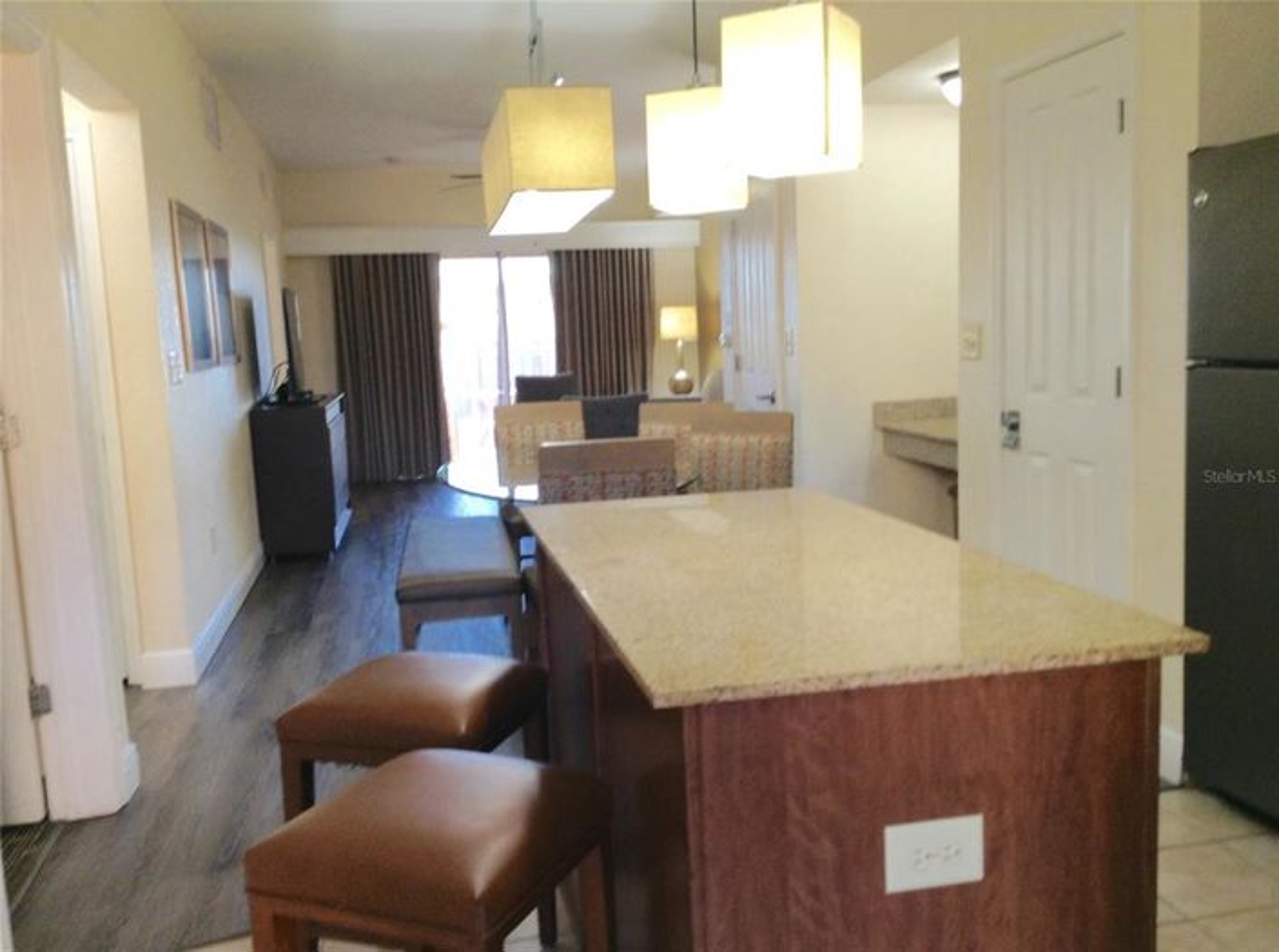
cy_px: 476
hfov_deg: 55.5
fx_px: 1216
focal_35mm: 33
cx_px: 640
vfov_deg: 42.8
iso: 40
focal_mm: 3.3
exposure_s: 1/24
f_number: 2.4
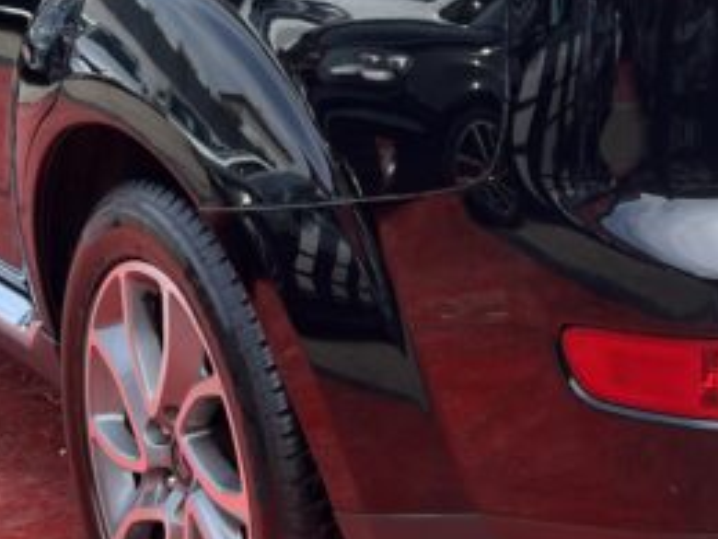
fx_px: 1659
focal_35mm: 80
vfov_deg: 18.2
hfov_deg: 23.8
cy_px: 91
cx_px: 641
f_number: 1.6
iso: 50
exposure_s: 1/992
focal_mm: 5.1
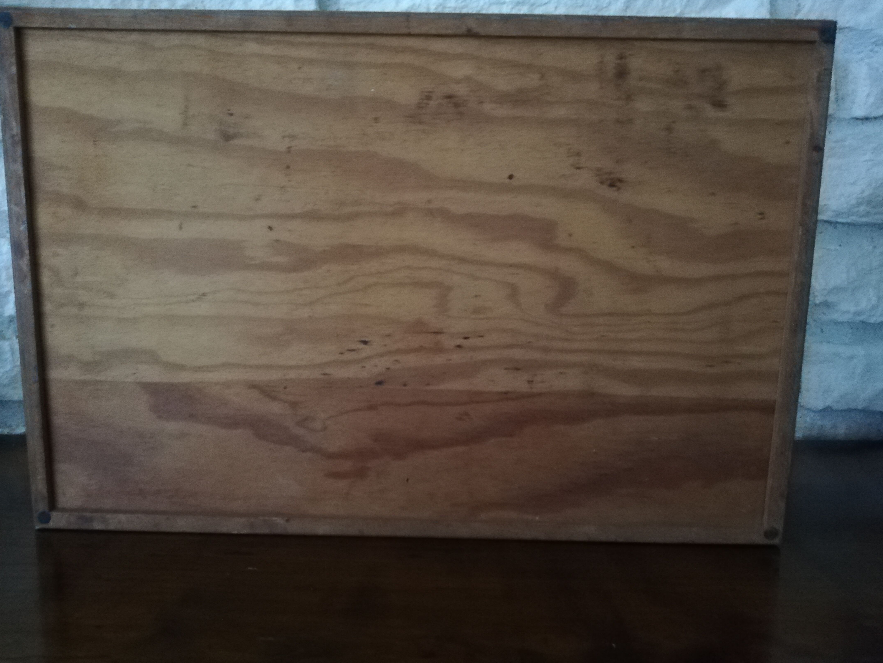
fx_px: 714
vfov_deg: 49.7
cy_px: 315
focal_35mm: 28
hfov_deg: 63.4
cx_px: 415
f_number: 2.2
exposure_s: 1/12.5
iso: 1600
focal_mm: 3.81
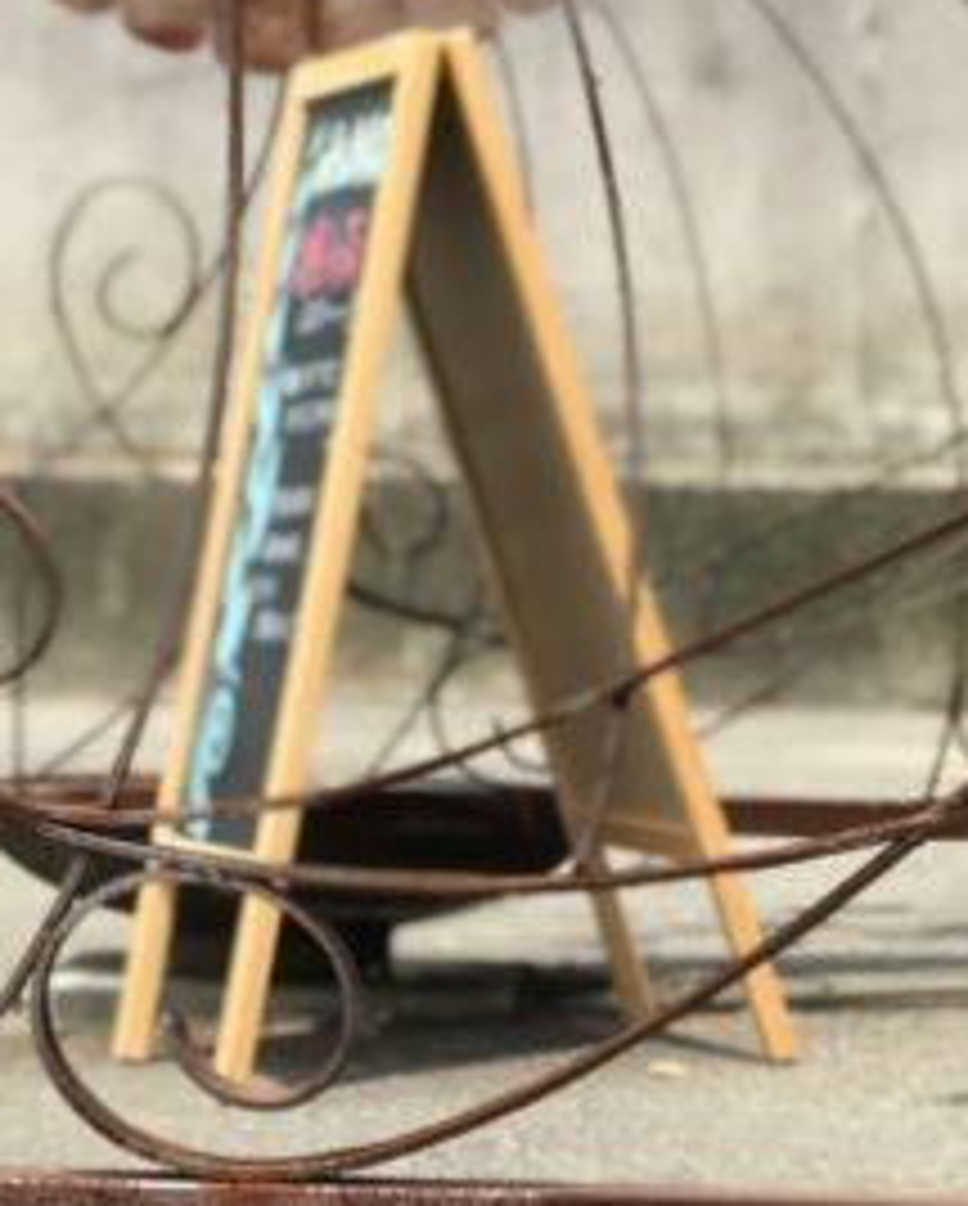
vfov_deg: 11.6
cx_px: -234
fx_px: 5935
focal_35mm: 166
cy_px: 207
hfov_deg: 9.2
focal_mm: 6.6
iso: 20
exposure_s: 1/447
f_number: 2.8
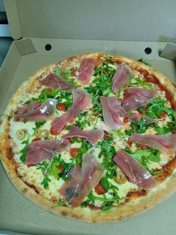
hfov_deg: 49.7
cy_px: 118
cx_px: 88
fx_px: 190
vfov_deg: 63.5
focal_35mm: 28
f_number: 2.2
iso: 752
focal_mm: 3.43
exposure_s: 1/20
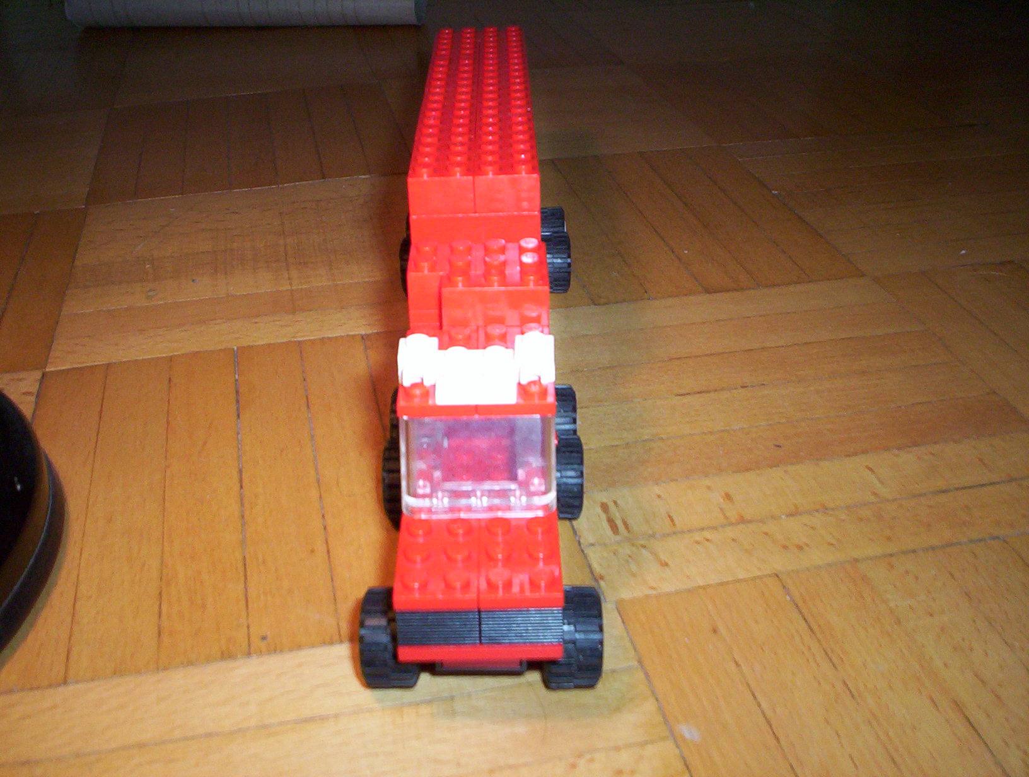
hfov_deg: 48.9
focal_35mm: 38
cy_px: 388
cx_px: 514
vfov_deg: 37.9
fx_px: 1132
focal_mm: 4.99
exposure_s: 1/60
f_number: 4.5
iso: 140
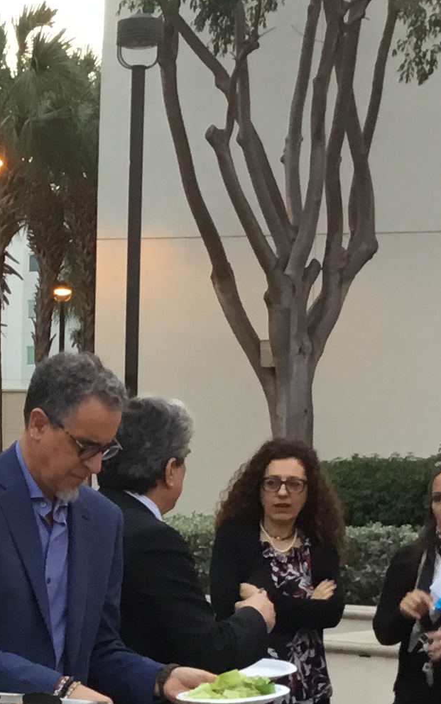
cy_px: 622
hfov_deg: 11.7
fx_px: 2076
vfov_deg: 19.0
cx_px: -174
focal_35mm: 108
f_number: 2.4
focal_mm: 3.3
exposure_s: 1/30
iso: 32
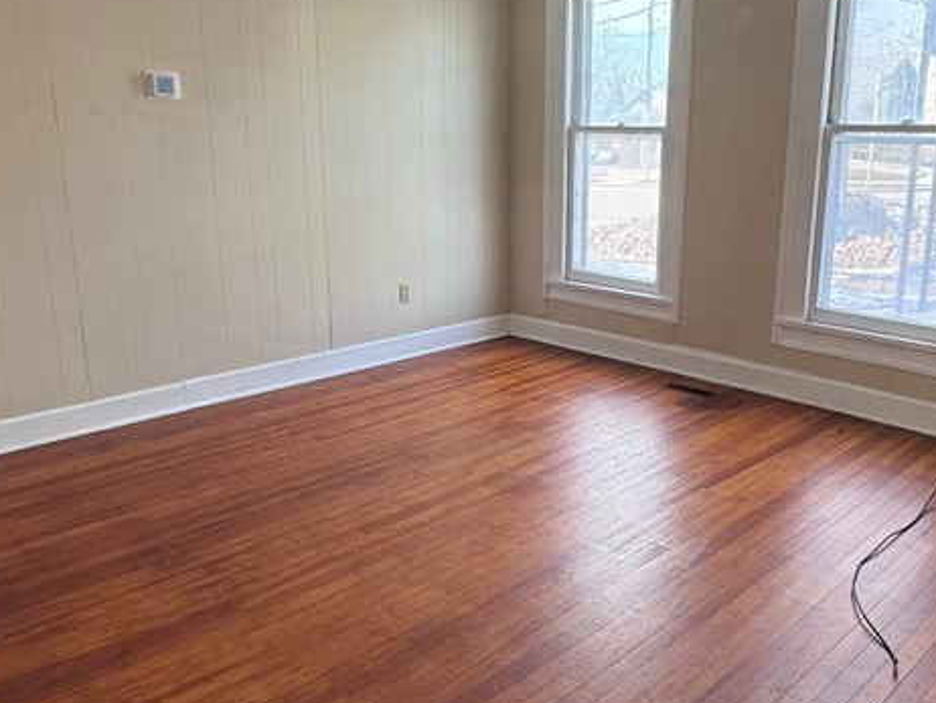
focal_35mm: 31
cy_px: 326
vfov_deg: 45.4
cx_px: 527
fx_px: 839
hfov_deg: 58.1
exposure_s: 1/99
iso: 64
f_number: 2.2
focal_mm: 2.22
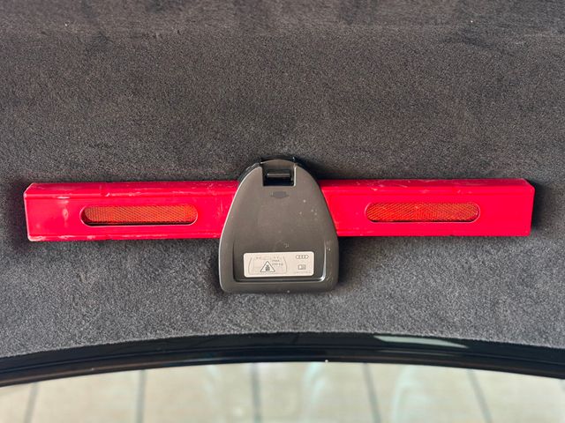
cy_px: 212
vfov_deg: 30.3
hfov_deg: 39.7
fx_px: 783
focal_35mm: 48
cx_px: 282
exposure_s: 1/40
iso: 320
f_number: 1.78
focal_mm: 6.86
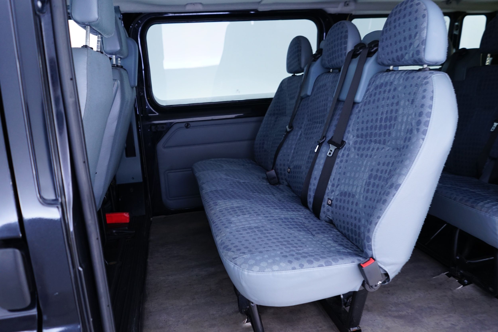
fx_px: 387
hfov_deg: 65.5
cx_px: 249
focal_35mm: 28
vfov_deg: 46.4
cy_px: 166
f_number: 3.5
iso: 800
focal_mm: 28
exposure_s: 1/8
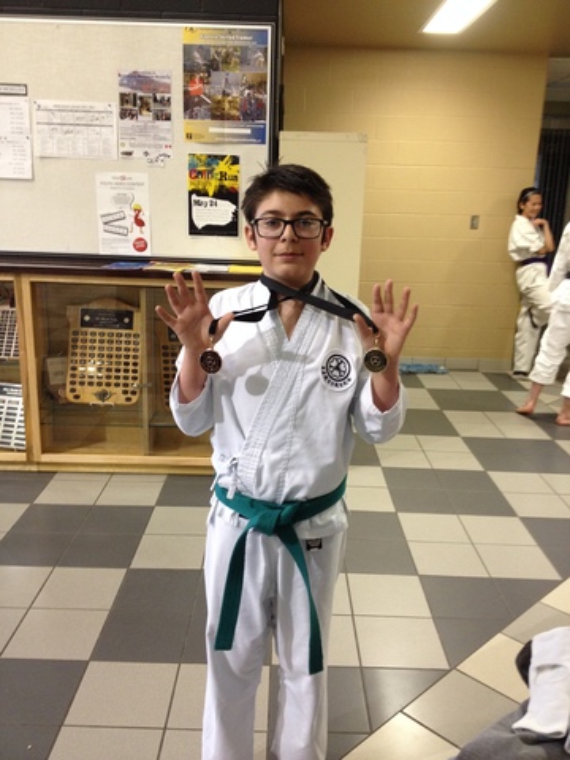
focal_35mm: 35
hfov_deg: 40.7
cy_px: 380
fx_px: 768
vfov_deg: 52.6
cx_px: 285
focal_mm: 4.28
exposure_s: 1/20
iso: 160
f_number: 2.4
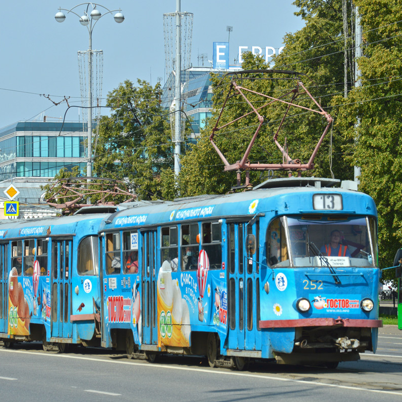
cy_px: 201
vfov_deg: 9.3
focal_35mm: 188
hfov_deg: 9.3
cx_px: 203
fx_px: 2470
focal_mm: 98
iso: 100
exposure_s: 1/500
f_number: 7.1
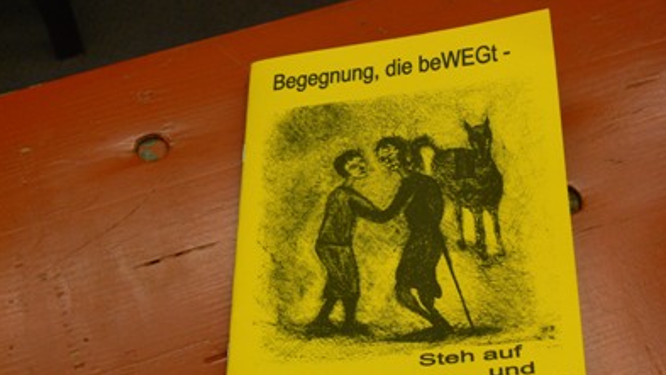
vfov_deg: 19.7
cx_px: 334
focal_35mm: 61
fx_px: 1077
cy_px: 251
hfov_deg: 34.4
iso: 200
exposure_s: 1/30
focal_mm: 11.7
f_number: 3.2
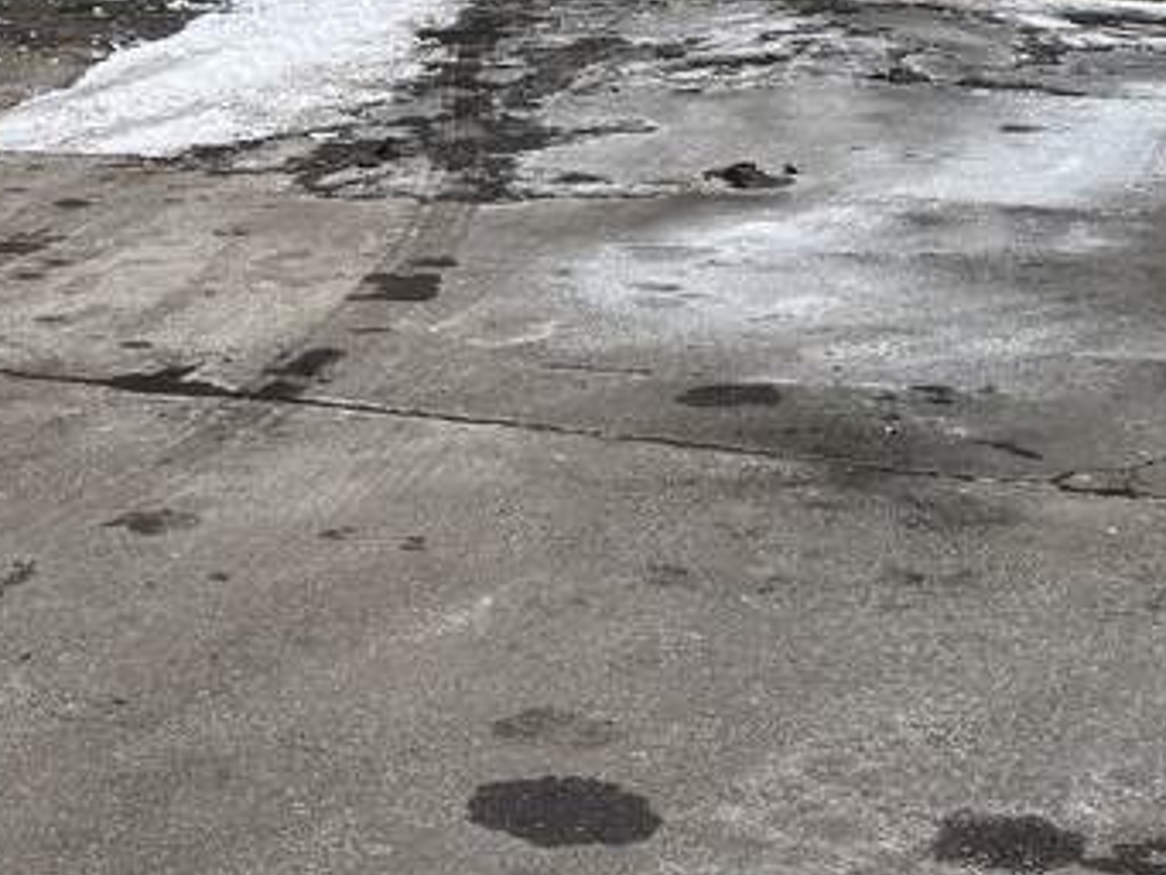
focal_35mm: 90
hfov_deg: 21.0
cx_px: 3
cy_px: -294
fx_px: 3033
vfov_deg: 15.5
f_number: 1.78
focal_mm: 6.76
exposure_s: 1/898
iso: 80
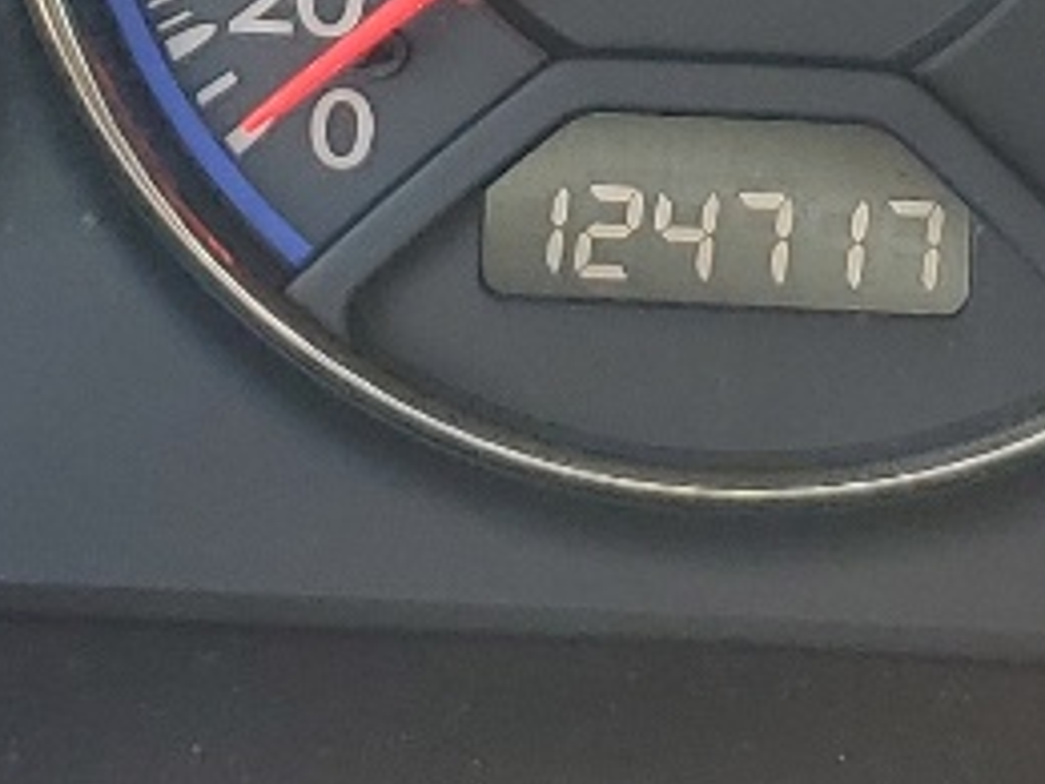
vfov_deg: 9.1
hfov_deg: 12.3
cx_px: 715
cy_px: -362
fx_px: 4830
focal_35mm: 160
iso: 50
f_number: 1.5
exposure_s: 1/217
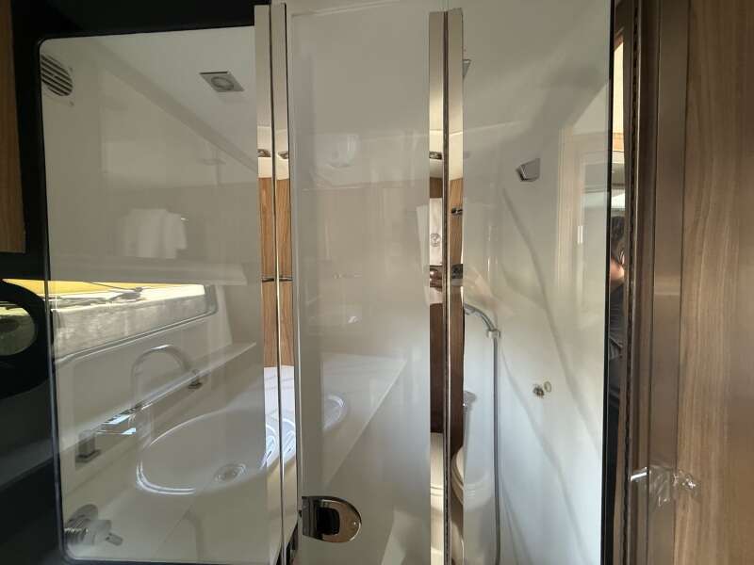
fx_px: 305
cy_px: 282
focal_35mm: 14
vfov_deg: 85.7
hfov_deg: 102.1
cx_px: 377
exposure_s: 1/70
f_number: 2.2
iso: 320
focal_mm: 2.22
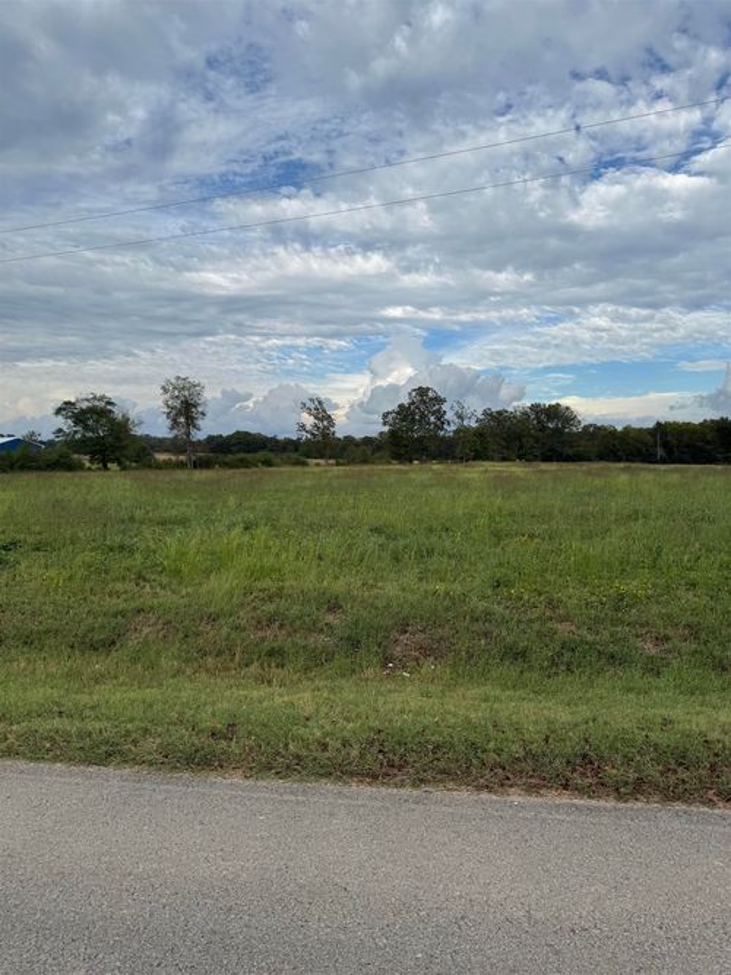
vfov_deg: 71.6
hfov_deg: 56.8
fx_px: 676
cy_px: 488
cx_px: 366
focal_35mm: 24
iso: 80
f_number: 1.78
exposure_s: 1/3597
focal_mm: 6.76
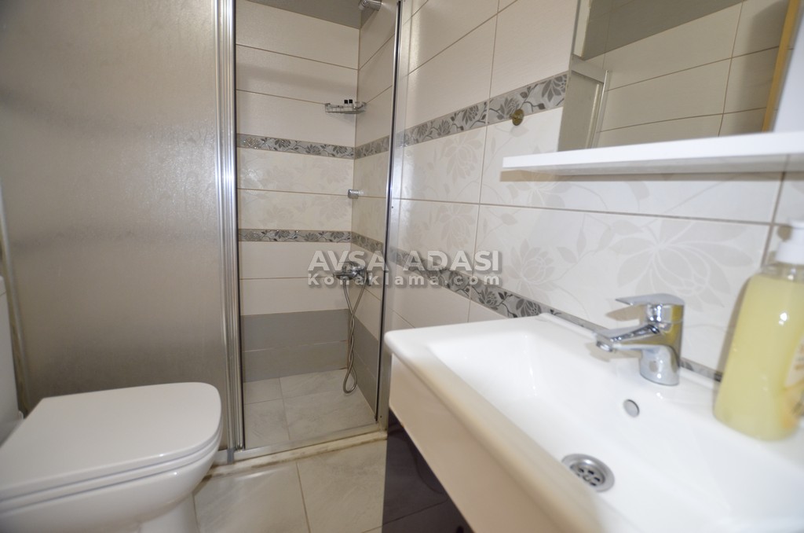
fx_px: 334
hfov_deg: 100.5
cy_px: 266
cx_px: 402
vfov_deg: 77.1
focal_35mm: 15
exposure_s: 1/60
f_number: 3.5
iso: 1000
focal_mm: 10
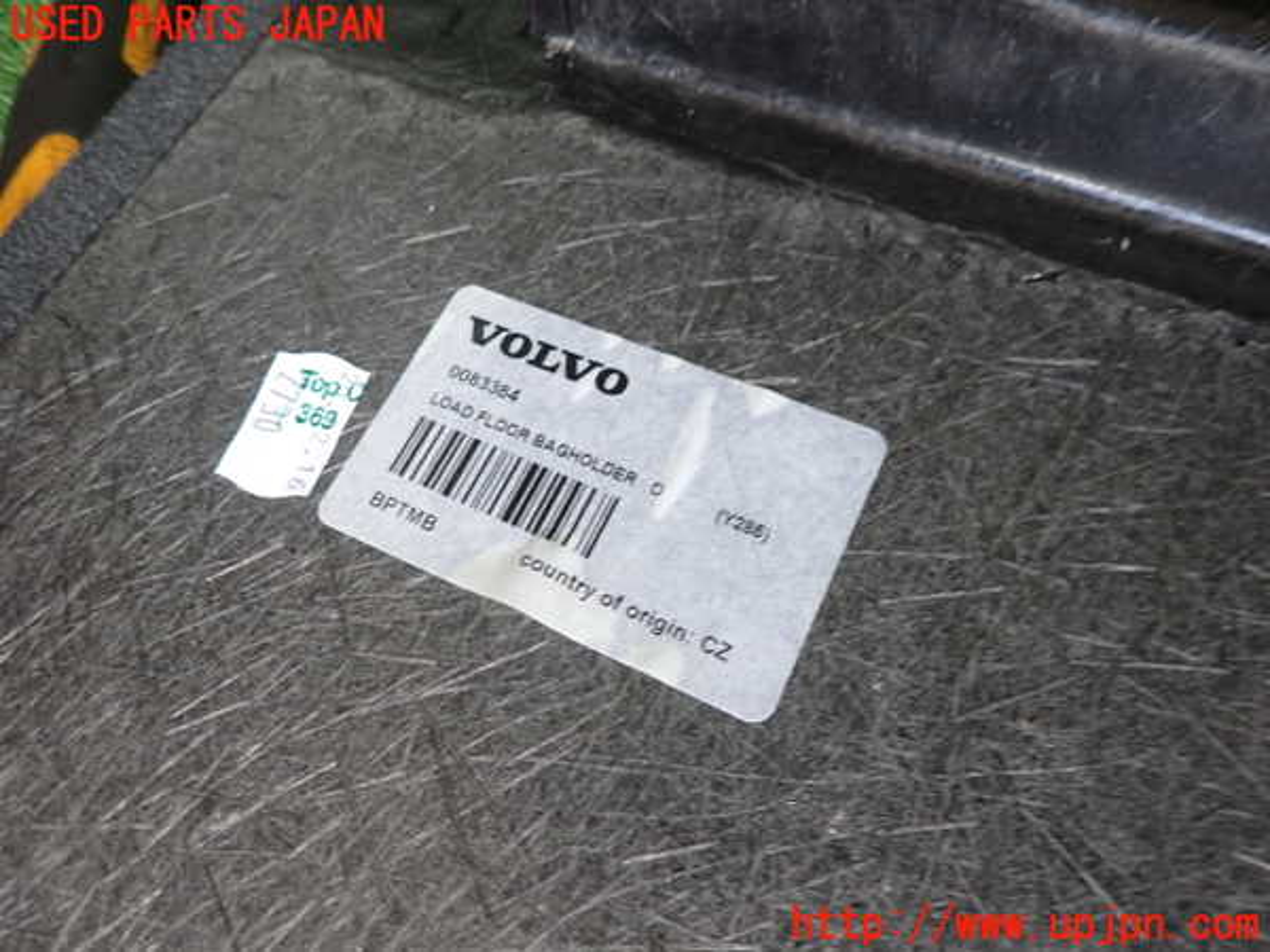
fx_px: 917
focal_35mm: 25
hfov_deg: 69.4
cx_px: 635
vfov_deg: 54.9
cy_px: 476
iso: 200
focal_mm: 4.5
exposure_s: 1/40
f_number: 2
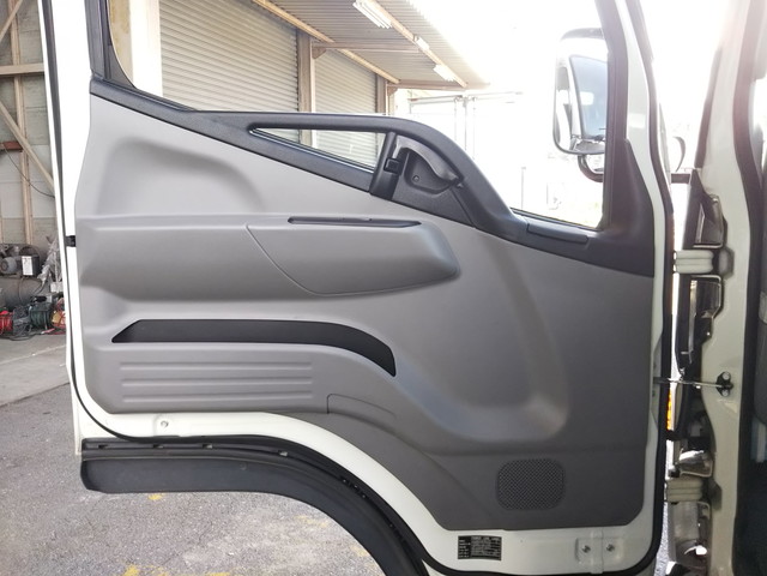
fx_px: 665
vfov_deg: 46.8
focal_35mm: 30
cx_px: 384
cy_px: 288
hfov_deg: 60.0
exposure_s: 1/120
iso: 64
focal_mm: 4
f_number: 2.2
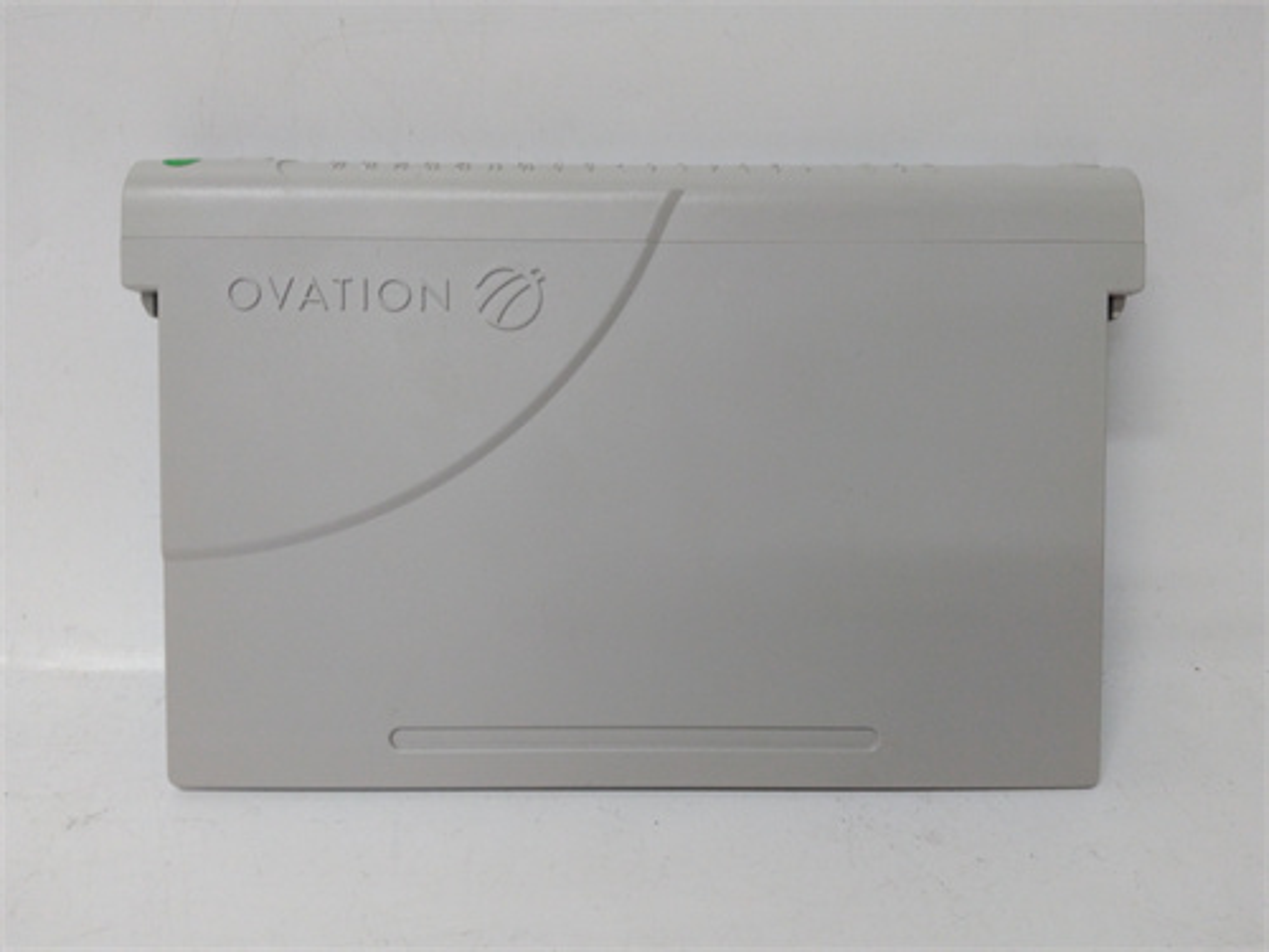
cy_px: 476
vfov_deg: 51.4
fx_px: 990
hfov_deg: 65.3
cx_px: 634
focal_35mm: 27
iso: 188
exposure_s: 1/33
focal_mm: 3.79
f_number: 2
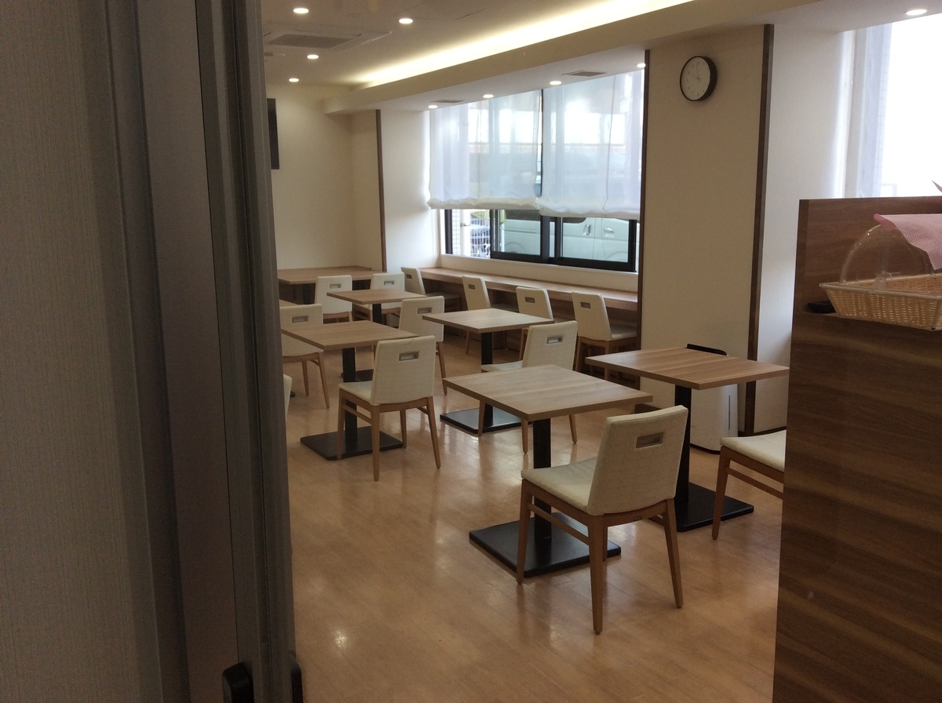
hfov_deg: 56.9
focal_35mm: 32
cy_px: 352
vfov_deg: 44.0
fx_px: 869
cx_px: 471
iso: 40
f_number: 2.4
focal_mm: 3.3
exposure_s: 1/120
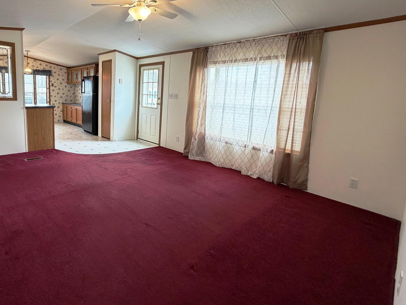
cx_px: 148
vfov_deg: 68.1
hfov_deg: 82.8
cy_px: 123
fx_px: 223
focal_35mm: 19
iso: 250
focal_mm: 2.22
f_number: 2.2
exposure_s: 1/120
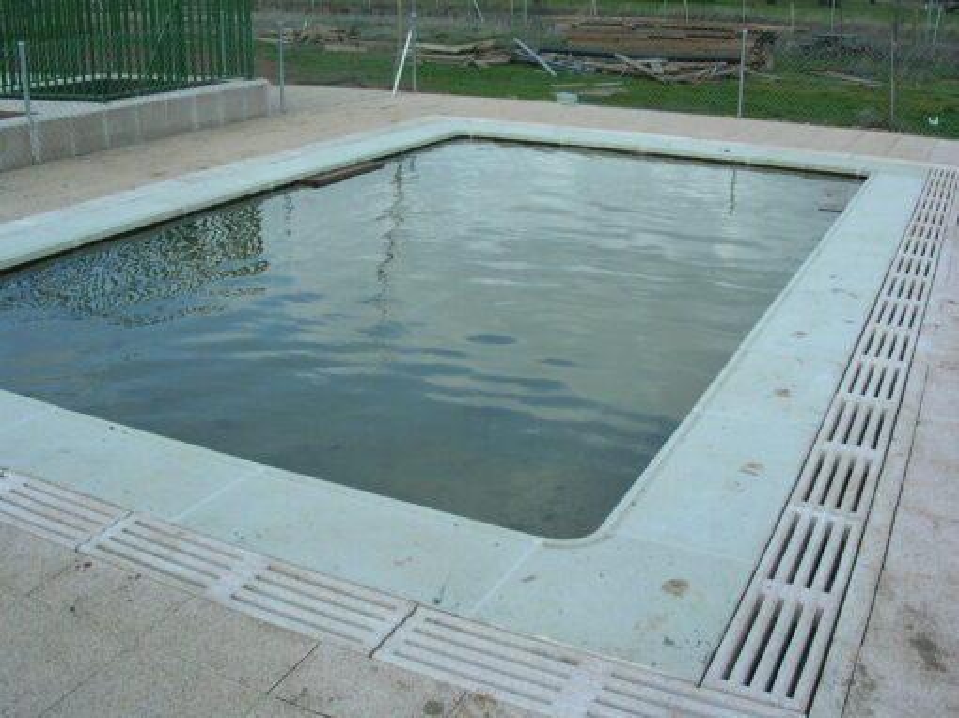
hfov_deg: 50.2
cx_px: 480
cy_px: 359
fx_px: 1025
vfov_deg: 38.6
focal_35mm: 37
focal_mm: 5.6
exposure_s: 1/205
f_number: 4.5
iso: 100
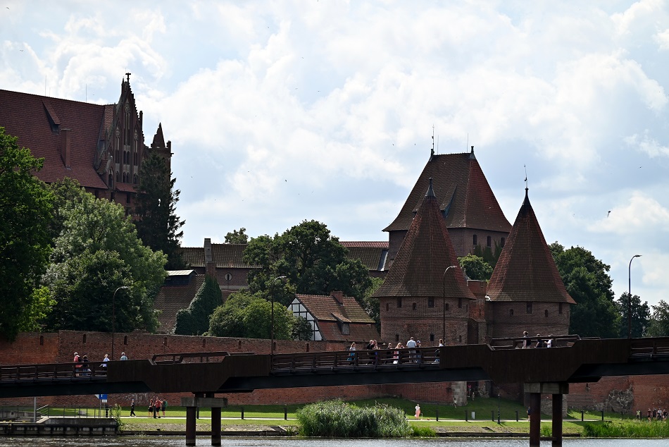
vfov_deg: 10.2
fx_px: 2509
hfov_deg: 15.2
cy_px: 224
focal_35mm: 135
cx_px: 334
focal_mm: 135
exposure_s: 1/1600
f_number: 5.6
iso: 200
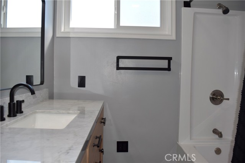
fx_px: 184
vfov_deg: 48.0
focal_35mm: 27
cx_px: 122
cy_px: 82
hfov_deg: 67.4
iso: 320
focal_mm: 18
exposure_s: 1/125
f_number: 5.6
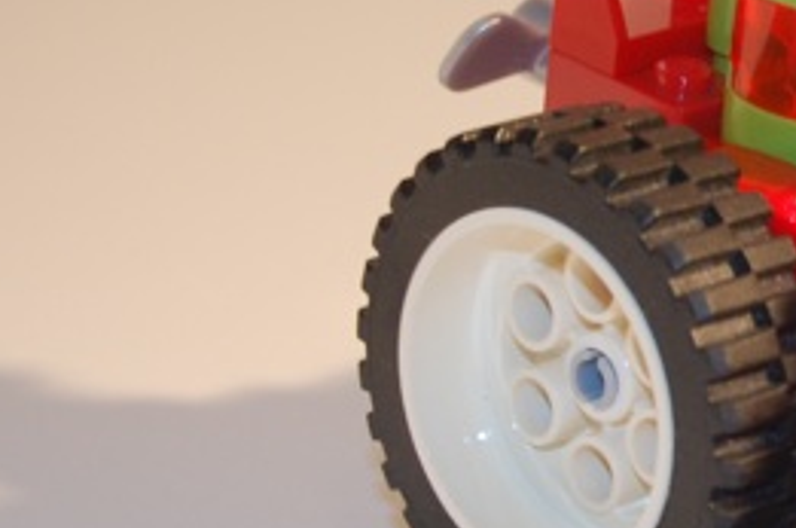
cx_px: 1000
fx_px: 4260
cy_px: 75
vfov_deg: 7.1
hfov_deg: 10.5
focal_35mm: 193
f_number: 9
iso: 400
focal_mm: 42
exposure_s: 1/1.6
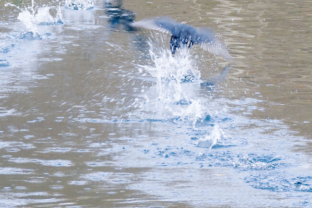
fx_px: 12797
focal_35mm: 1477
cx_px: 145
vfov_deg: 0.9
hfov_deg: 1.4
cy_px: -85
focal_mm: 400
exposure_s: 1/100
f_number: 8
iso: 640
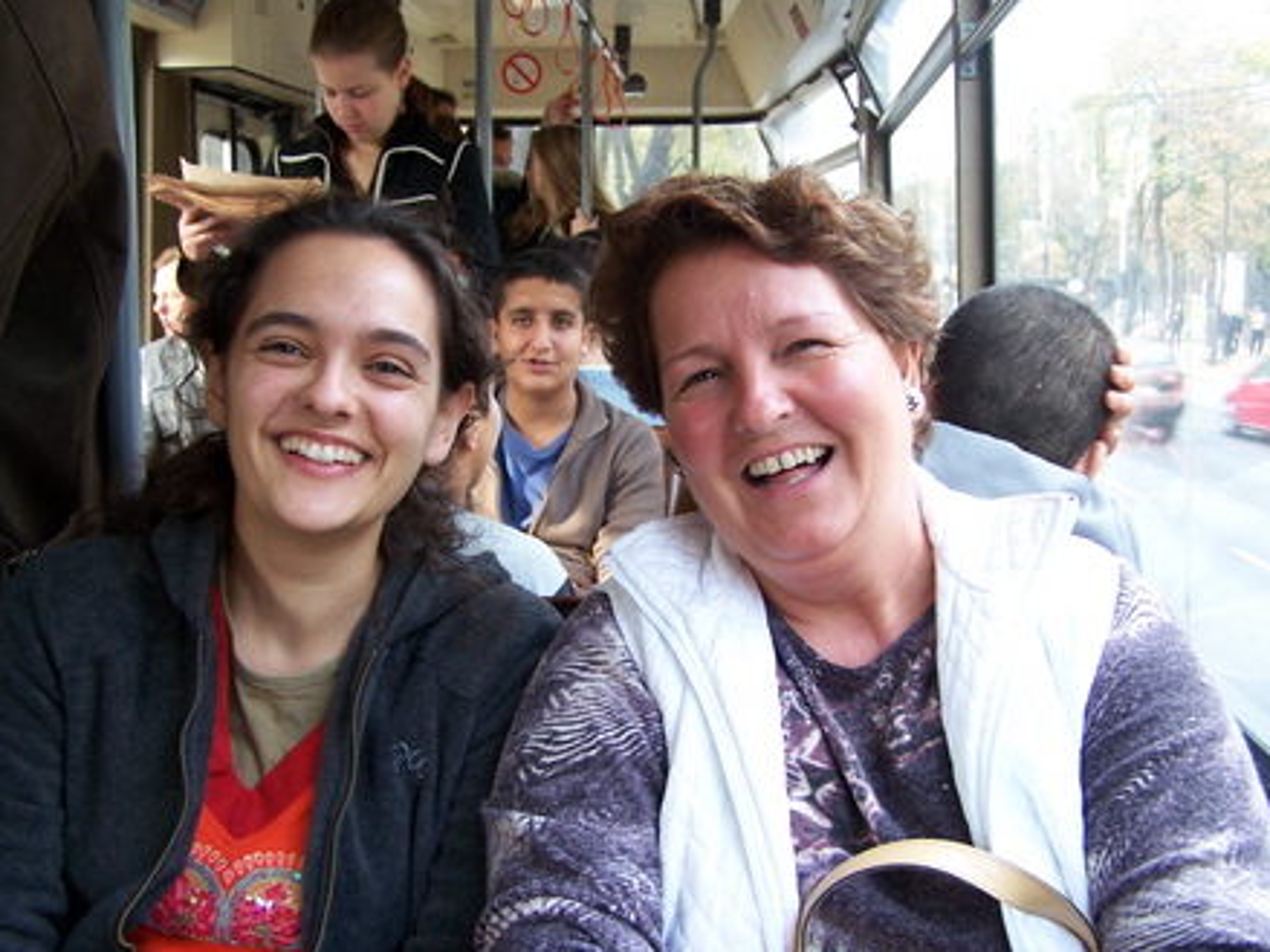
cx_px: 628
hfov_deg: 47.9
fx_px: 1430
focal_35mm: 39
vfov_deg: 36.8
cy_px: 480
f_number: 2.8
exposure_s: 1/30
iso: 100
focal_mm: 6.3
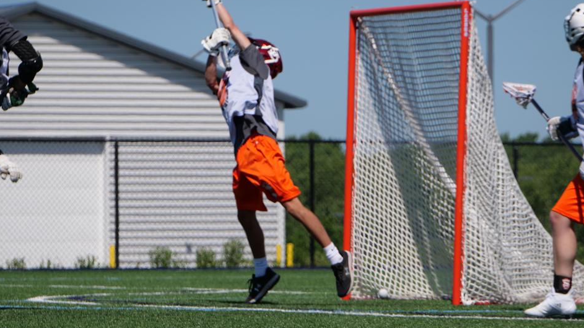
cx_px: 285
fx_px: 5496
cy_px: 149
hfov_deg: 6.1
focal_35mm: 355
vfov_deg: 3.4
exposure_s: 1/1000
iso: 200
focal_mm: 150
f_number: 7.1
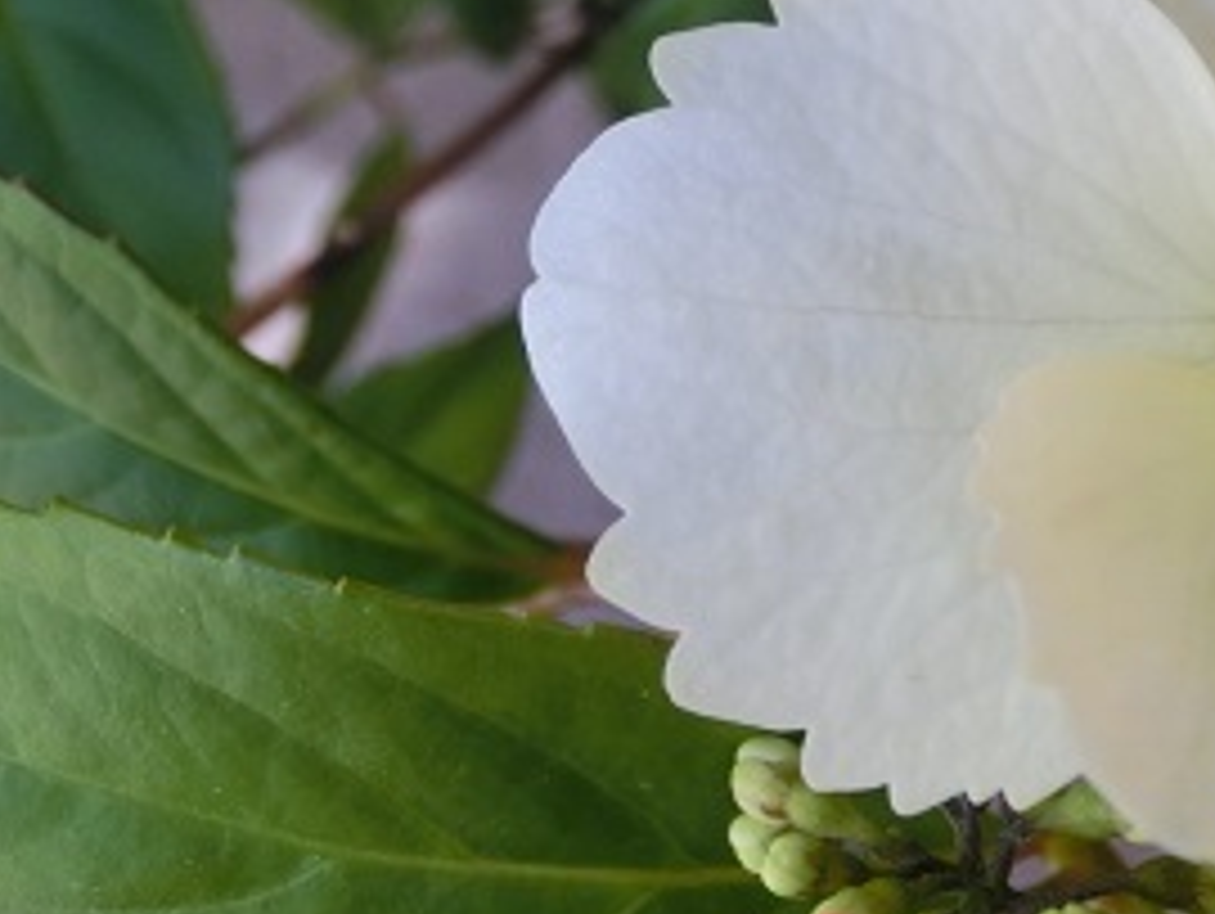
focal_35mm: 65
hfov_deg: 28.8
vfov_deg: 22.4
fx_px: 2283
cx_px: 1060
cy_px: 216
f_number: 4.1
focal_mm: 6.5
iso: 160
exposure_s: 1/125
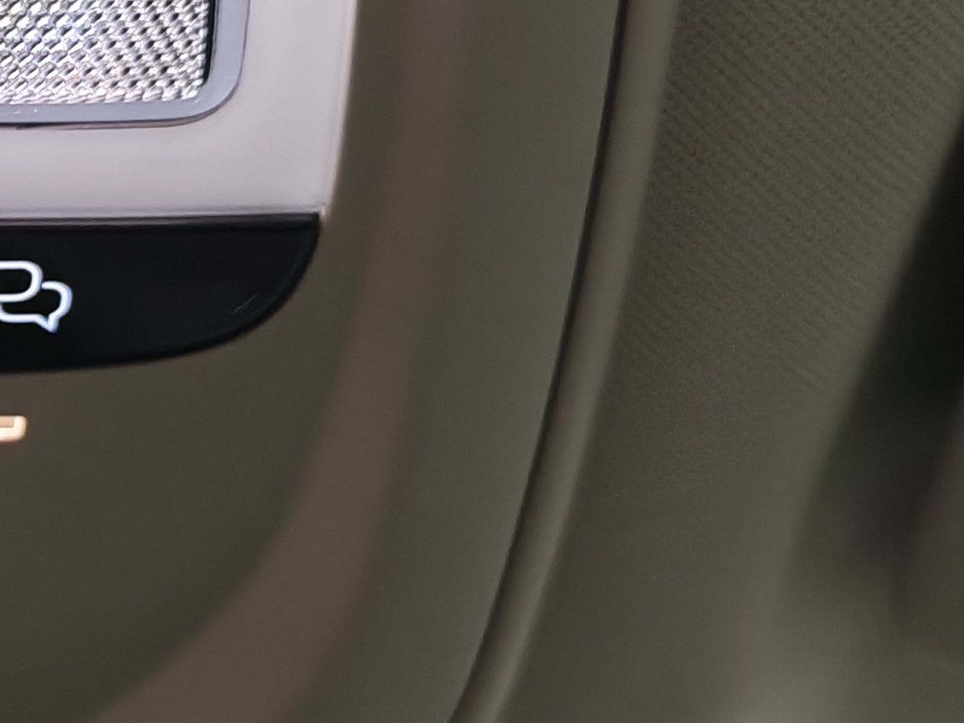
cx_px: -506
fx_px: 2841
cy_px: 272
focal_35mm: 102
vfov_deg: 14.5
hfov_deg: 17.3
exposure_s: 1/100
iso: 250
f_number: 1.9
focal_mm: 6.12
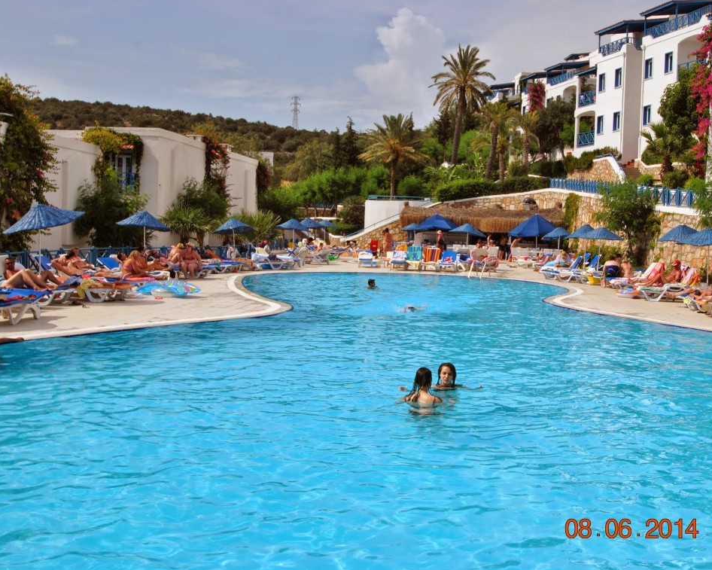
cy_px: 283
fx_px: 864
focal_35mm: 41
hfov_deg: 44.5
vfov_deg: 36.5
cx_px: 429
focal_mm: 24
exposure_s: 1/320
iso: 100
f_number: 9
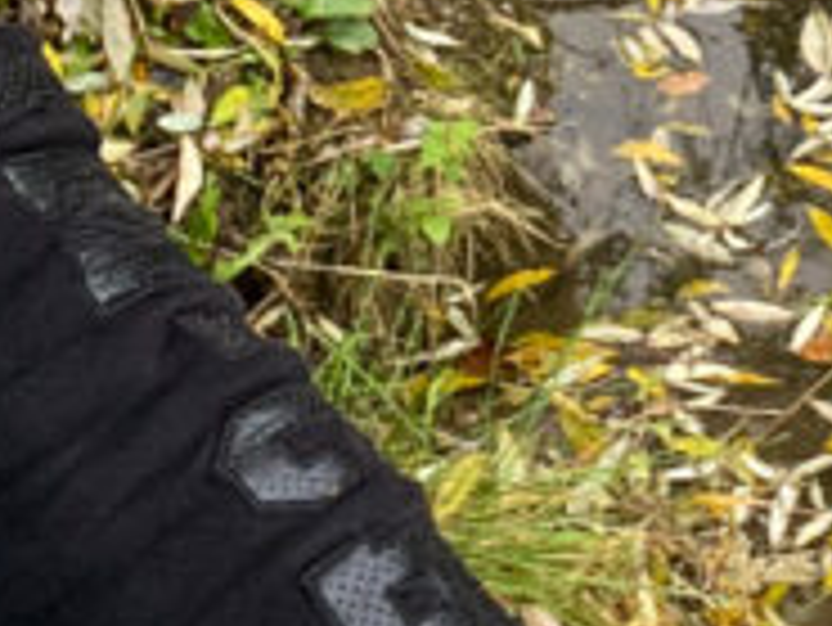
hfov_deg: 15.0
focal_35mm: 127
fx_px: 3054
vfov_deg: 11.3
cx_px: 1016
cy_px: -288
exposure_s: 1/60
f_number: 2.2
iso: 100
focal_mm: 2.71
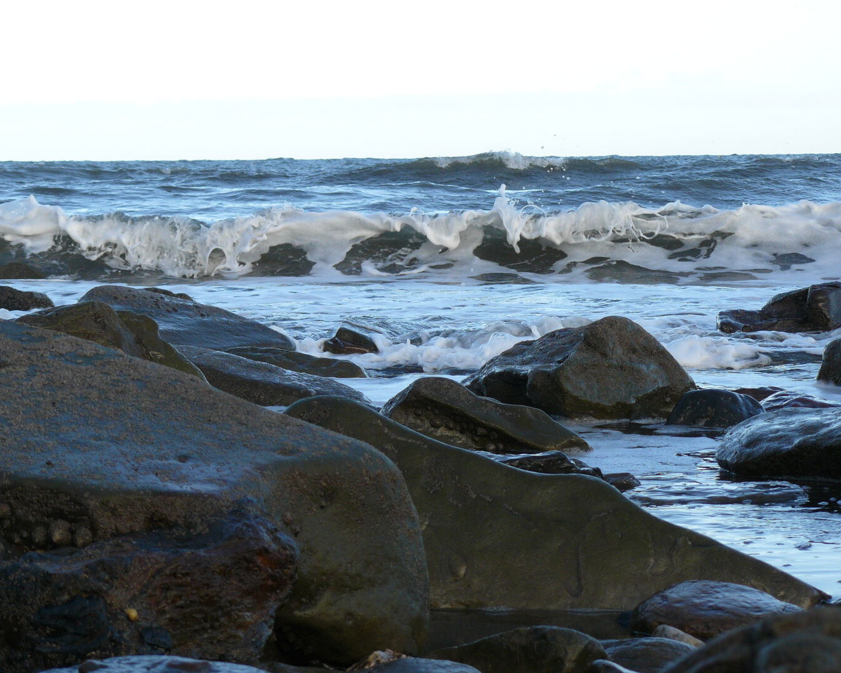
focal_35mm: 117
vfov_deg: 13.2
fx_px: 2912
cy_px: 336
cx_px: 415
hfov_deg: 16.4
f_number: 4
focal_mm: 18.6
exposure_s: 1/200
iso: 100
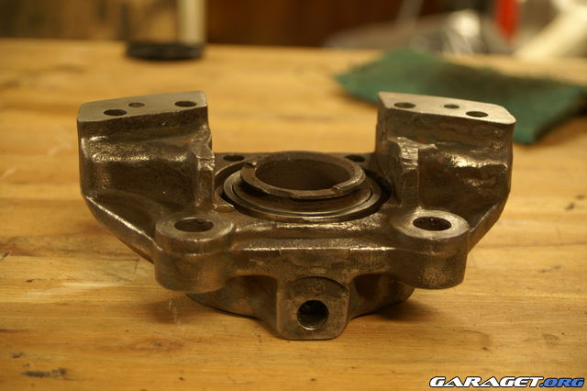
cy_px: 196
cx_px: 294
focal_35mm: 75
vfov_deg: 18.2
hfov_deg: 27.0
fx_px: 1222
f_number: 5.6
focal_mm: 50
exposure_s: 1/3
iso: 100
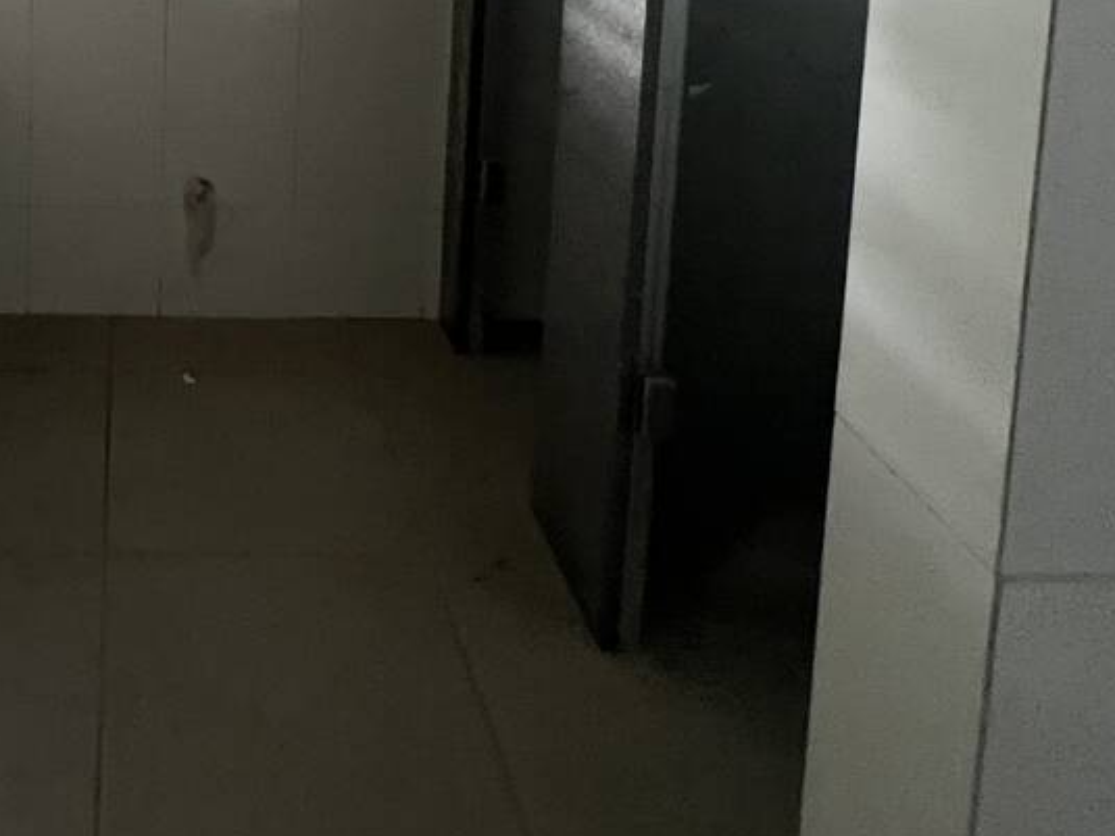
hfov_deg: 48.5
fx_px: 1127
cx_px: 167
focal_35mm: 35
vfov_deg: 33.3
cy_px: -165
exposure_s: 1/60
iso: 500
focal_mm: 1.57
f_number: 1.8
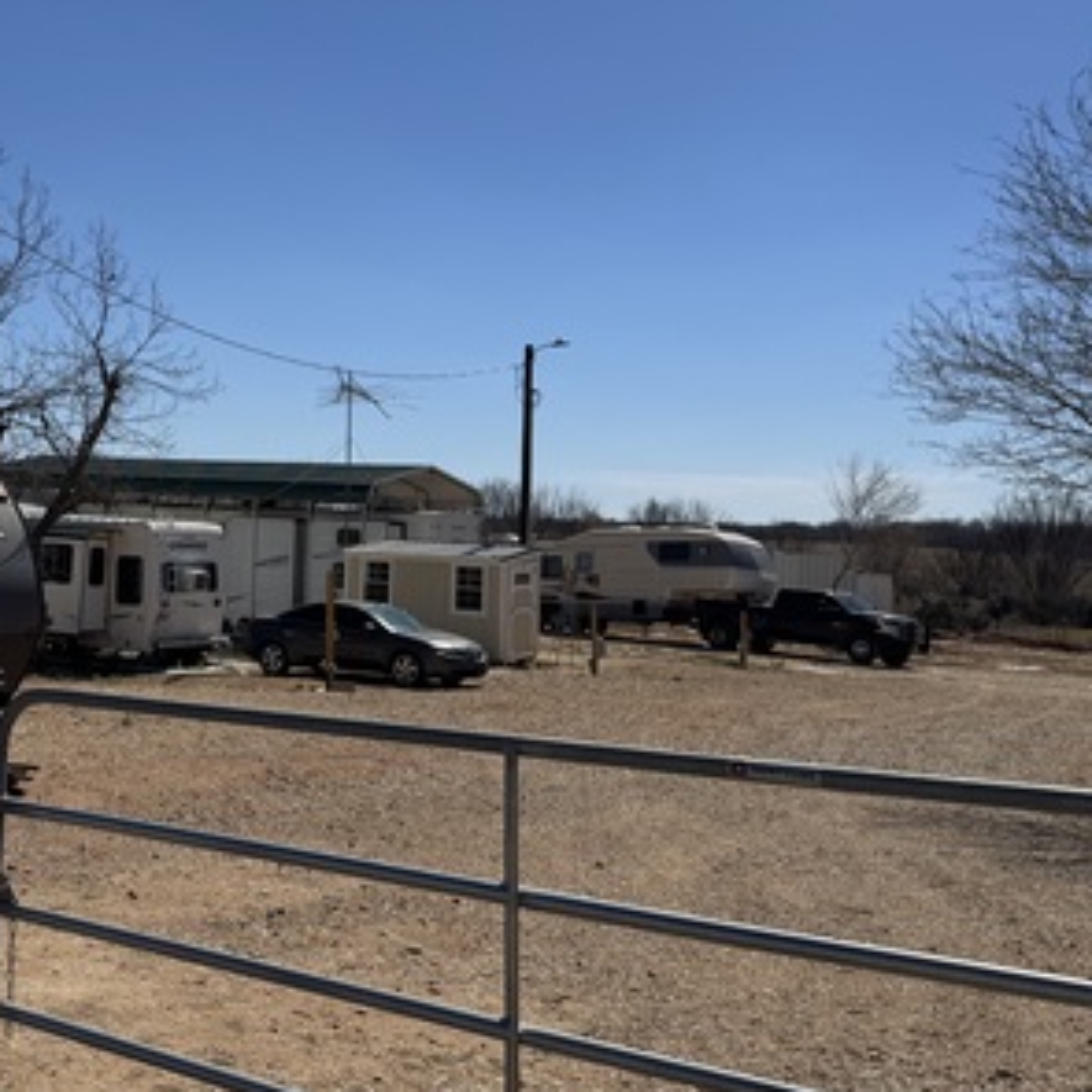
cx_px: 207
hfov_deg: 35.5
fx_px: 1642
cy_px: 437
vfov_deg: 36.7
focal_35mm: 46
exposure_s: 1/10417
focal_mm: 6.76
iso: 80
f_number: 1.78
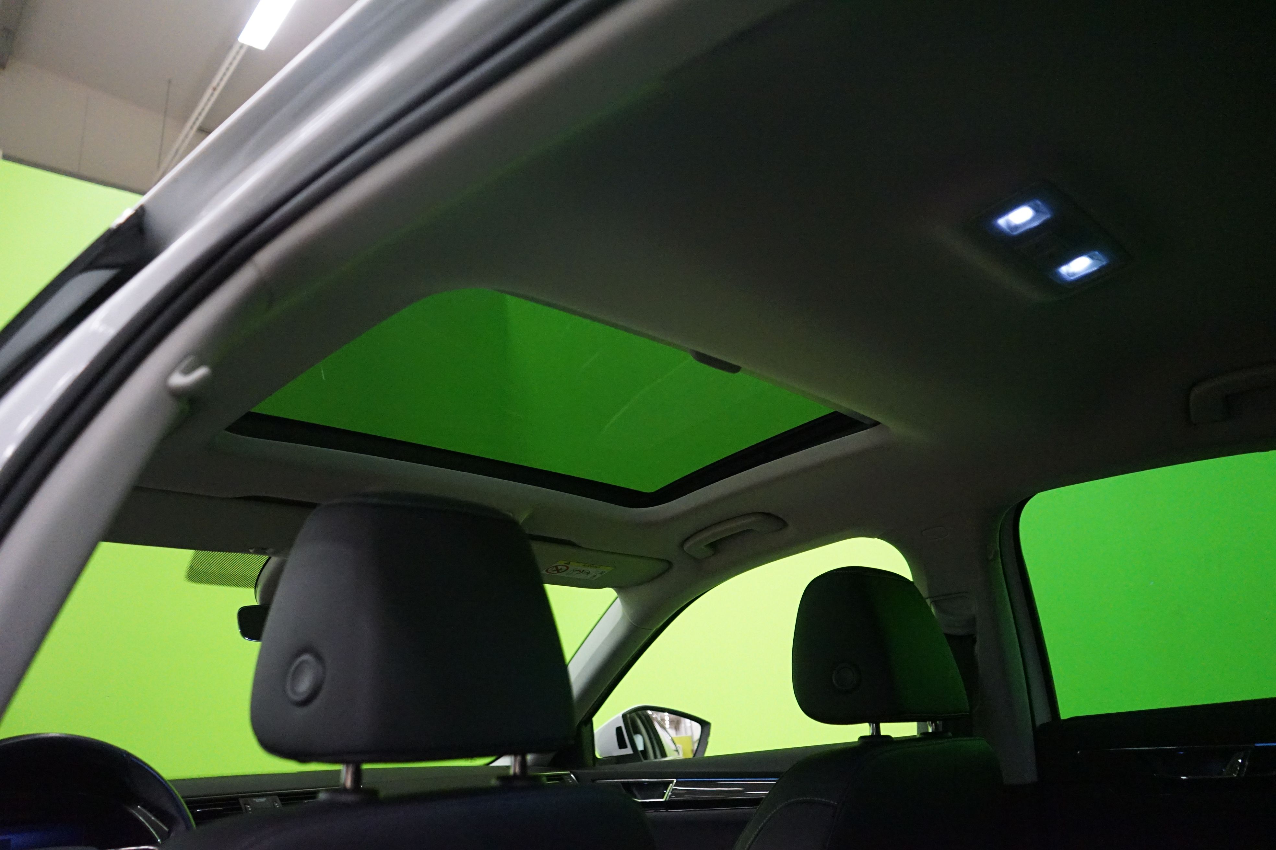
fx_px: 992
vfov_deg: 46.4
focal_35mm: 28
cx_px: 638
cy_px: 425
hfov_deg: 65.5
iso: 6400
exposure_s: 1/80
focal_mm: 28
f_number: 3.5
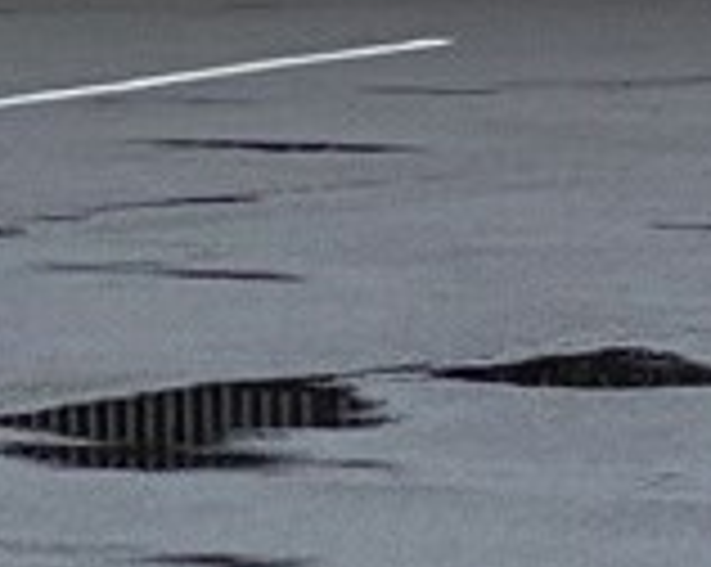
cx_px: -846
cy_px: -1440
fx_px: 8113
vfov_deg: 3.8
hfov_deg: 4.9
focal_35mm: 386
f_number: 2
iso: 20
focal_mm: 6
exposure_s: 1/773
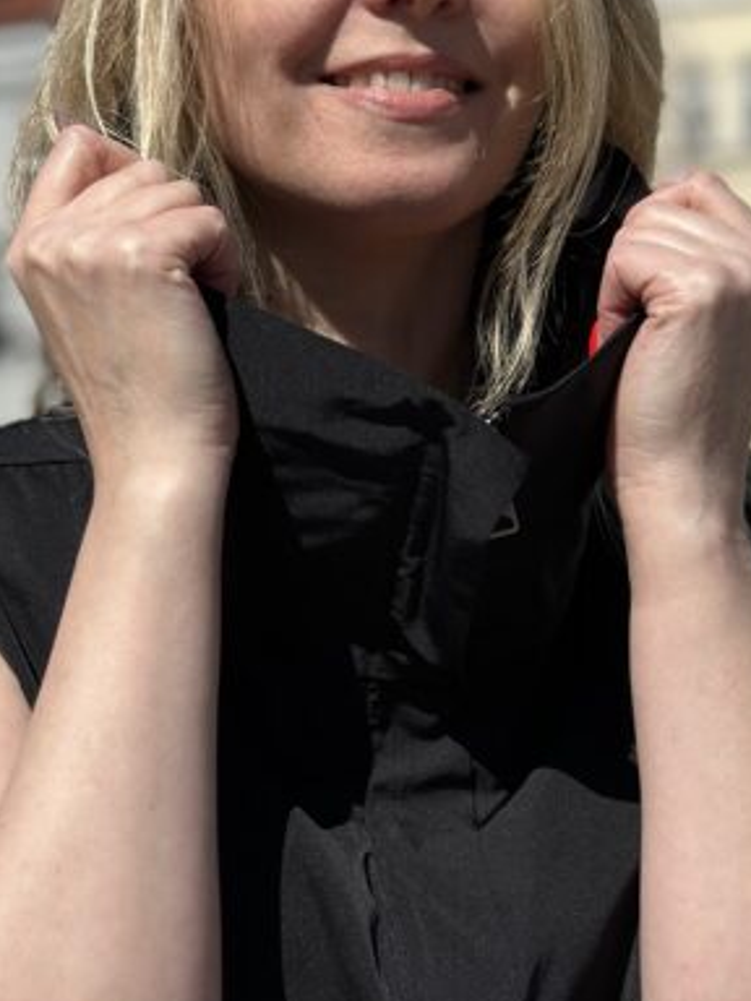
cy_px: 540
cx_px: 313
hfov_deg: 14.8
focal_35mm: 100
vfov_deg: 19.6
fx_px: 2893
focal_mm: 6.86
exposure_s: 1/12048
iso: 80
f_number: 1.78
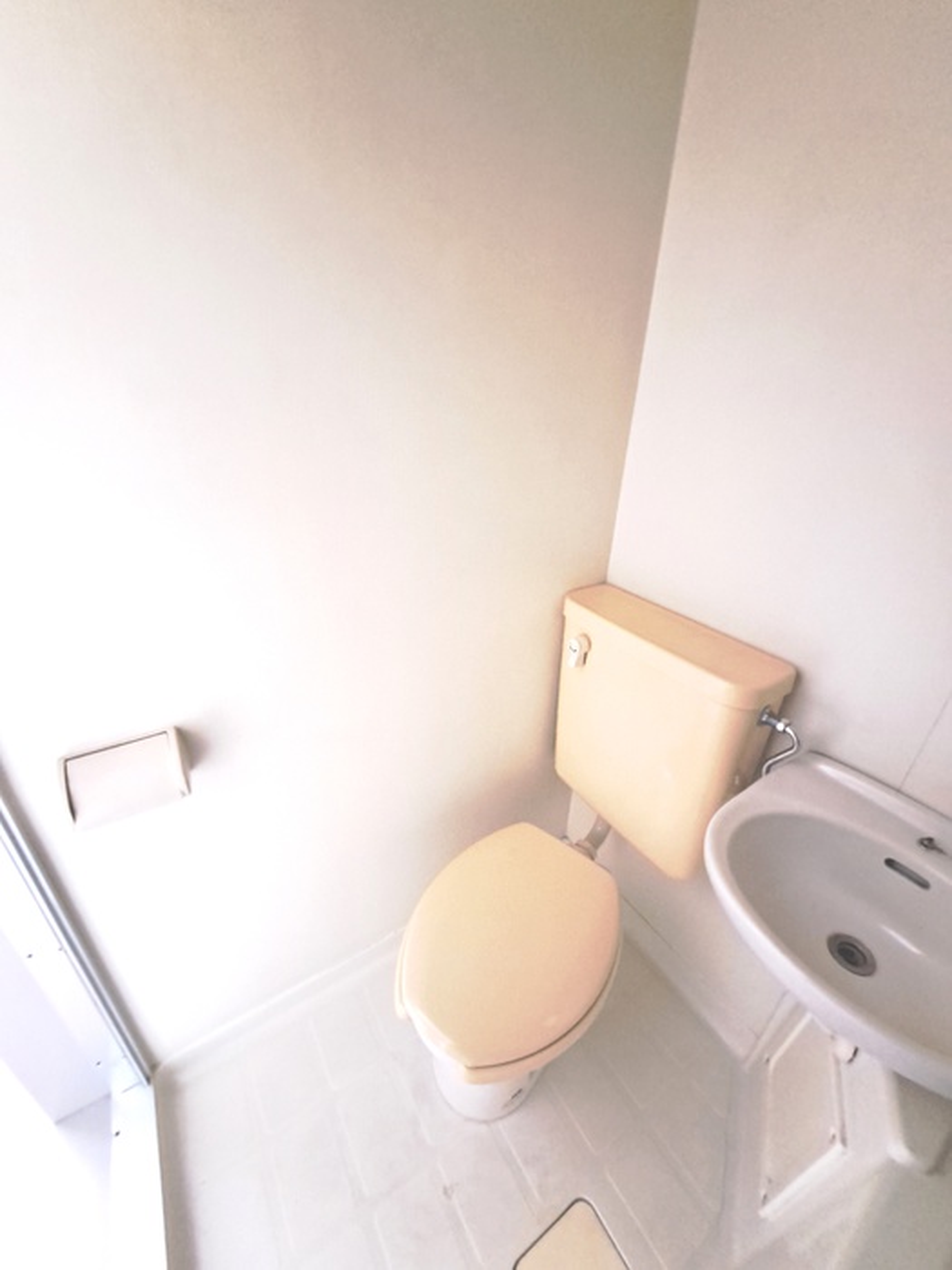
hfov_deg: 89.9
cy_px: 635
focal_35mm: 13
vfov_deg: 106.2
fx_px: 477
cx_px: 476
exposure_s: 1/20
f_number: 2.2
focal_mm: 1.74
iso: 500
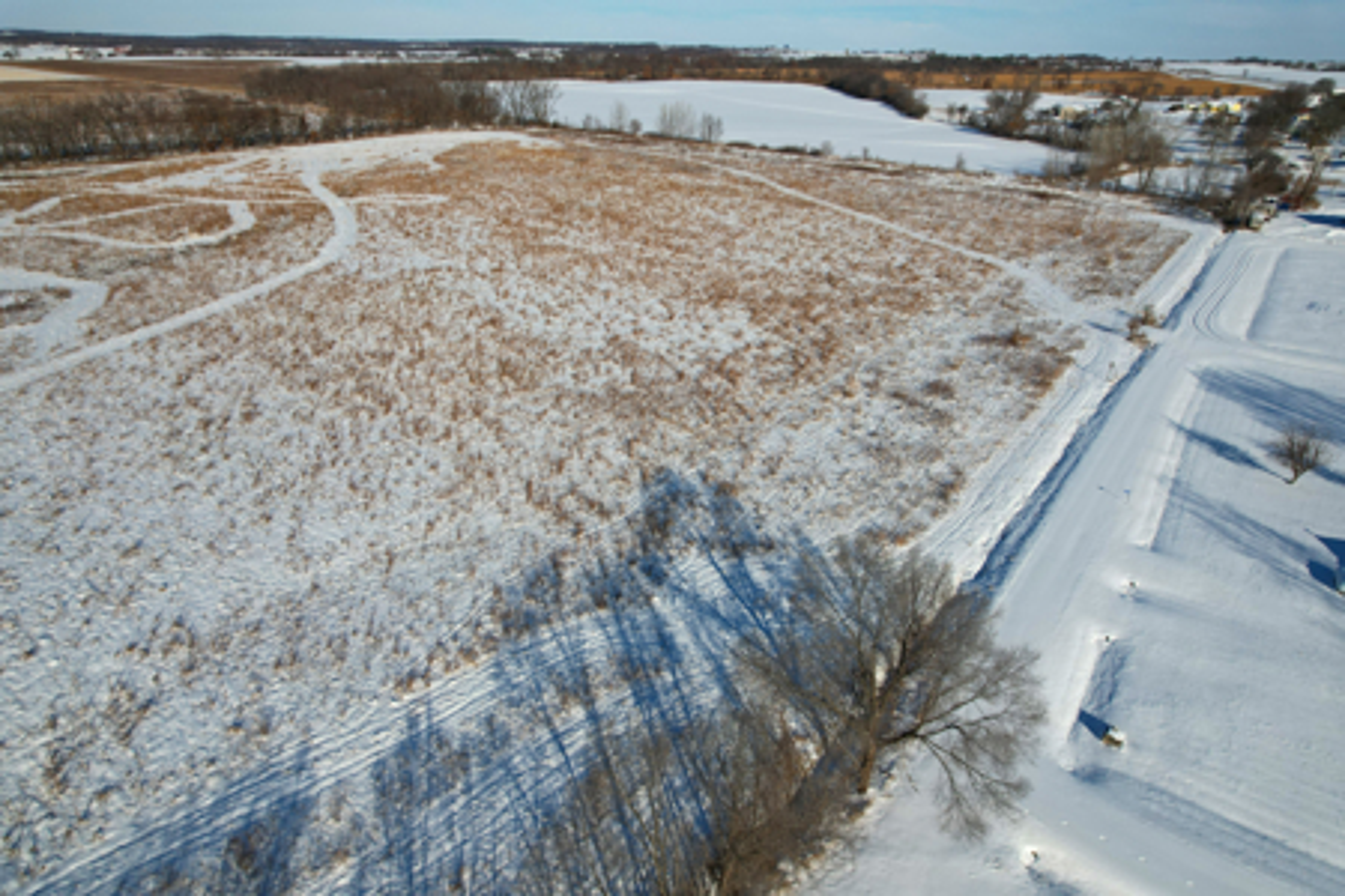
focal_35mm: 22
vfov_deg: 57.2
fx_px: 822
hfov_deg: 78.6
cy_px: 448
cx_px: 672
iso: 110
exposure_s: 1/5000
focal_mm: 8.38
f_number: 2.8
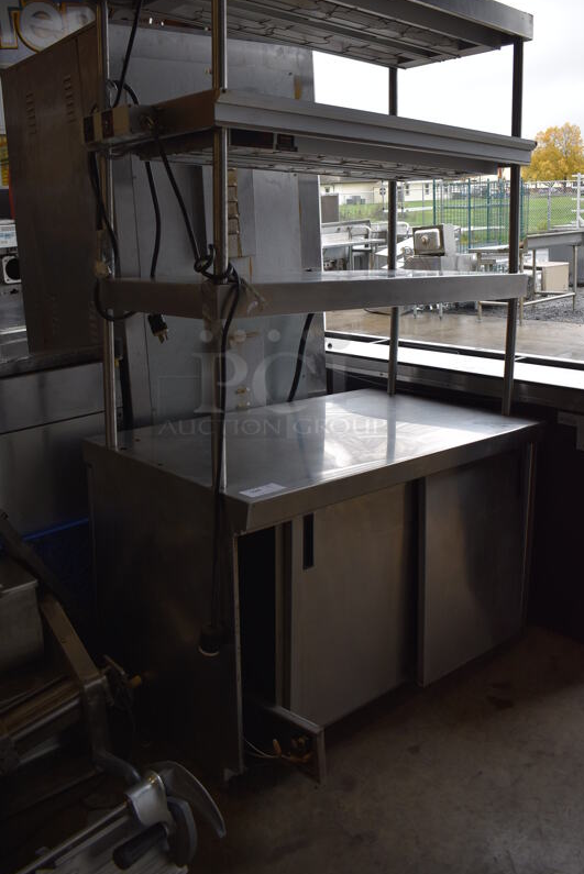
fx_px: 753
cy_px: 381
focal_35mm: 31
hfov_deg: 42.4
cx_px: 274
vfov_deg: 60.1
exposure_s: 1/250
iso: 320
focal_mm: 18
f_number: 5.6
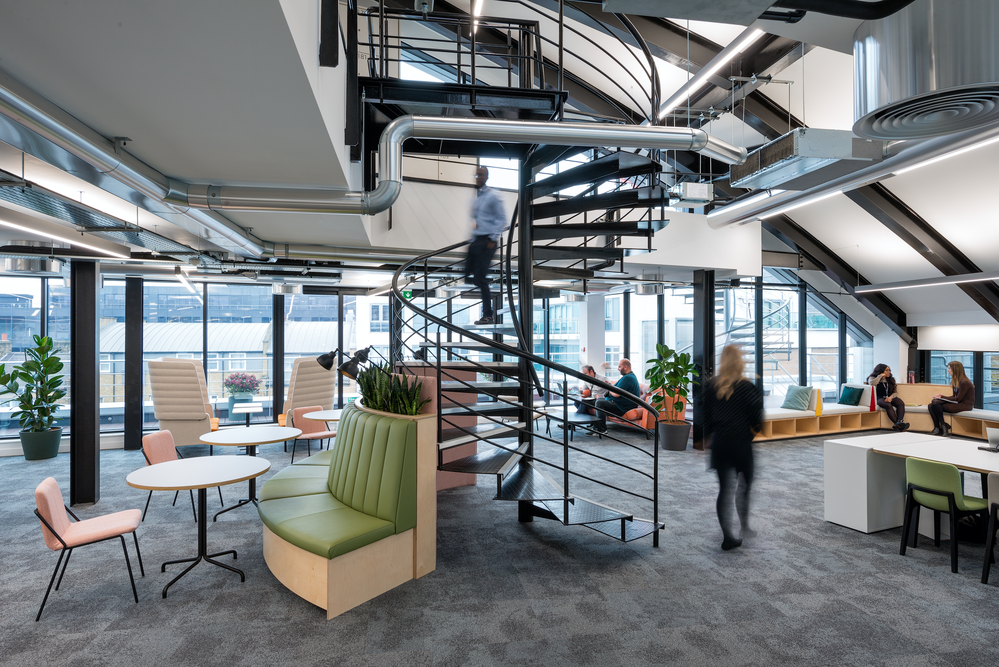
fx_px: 583
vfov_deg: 59.5
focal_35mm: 21
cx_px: 500
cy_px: 334
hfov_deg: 81.2
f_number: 11
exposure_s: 1
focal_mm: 21
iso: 100
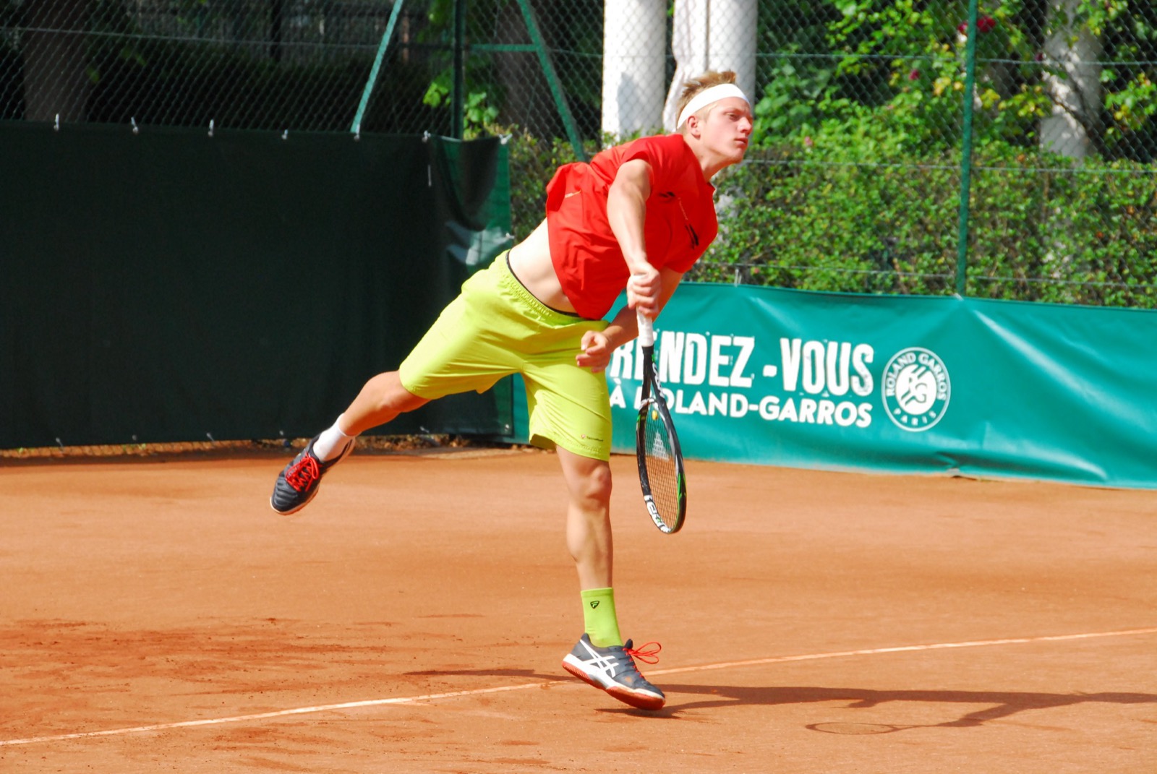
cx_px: 578
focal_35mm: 168
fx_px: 5406
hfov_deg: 12.2
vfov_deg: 8.2
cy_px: 387
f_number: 11
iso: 800
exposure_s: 1/800
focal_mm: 112
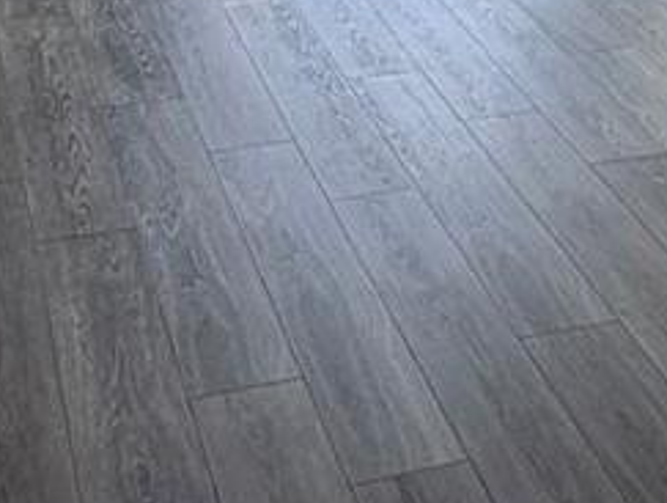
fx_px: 1775
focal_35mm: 92
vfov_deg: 15.2
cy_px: -190
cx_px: 664
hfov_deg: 20.6
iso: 40
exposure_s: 1/202
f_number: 2.2
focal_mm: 2.22
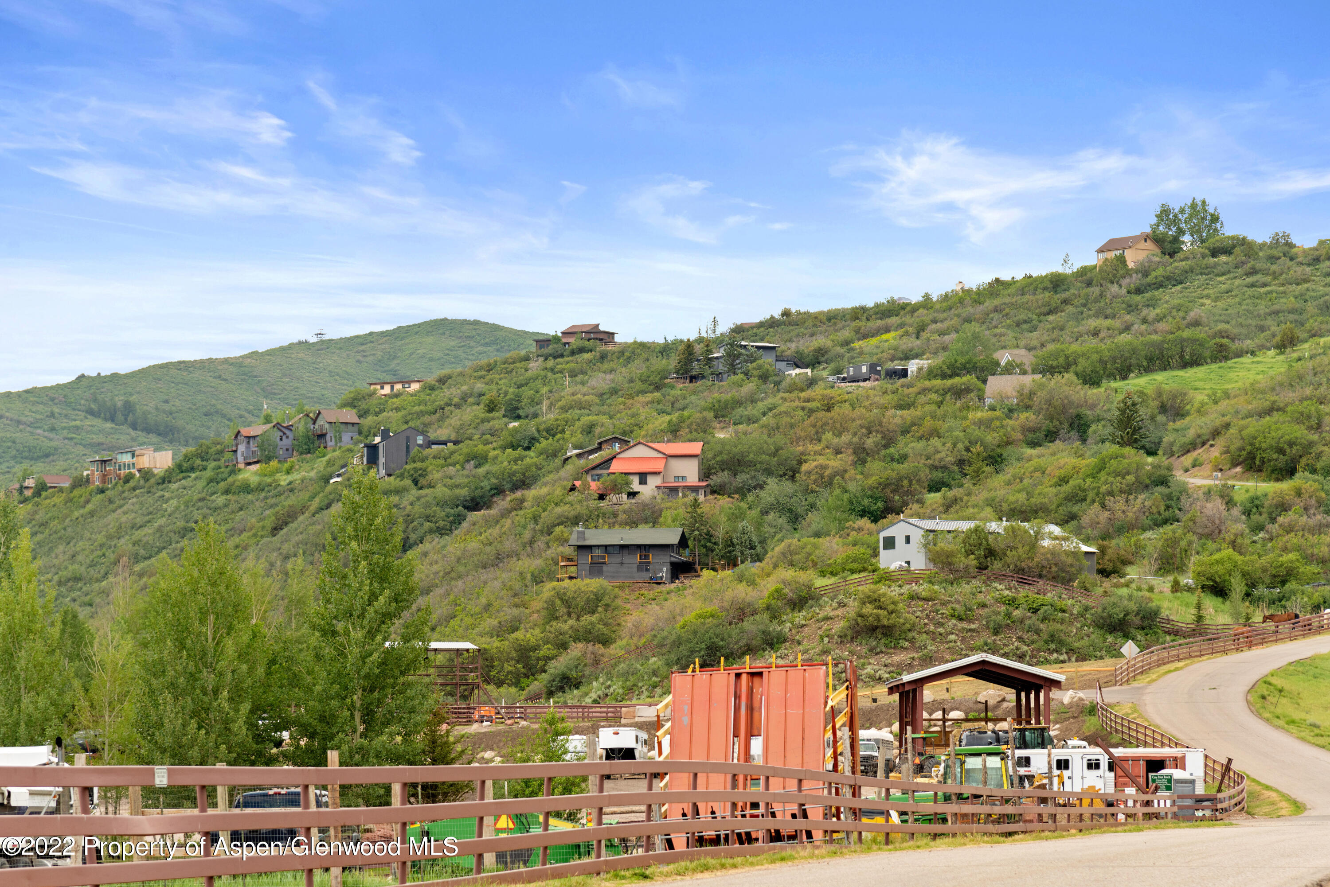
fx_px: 4434
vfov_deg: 11.4
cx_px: 665
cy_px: 444
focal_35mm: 120
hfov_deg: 17.1
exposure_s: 1/250
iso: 160
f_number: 7.1
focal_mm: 120
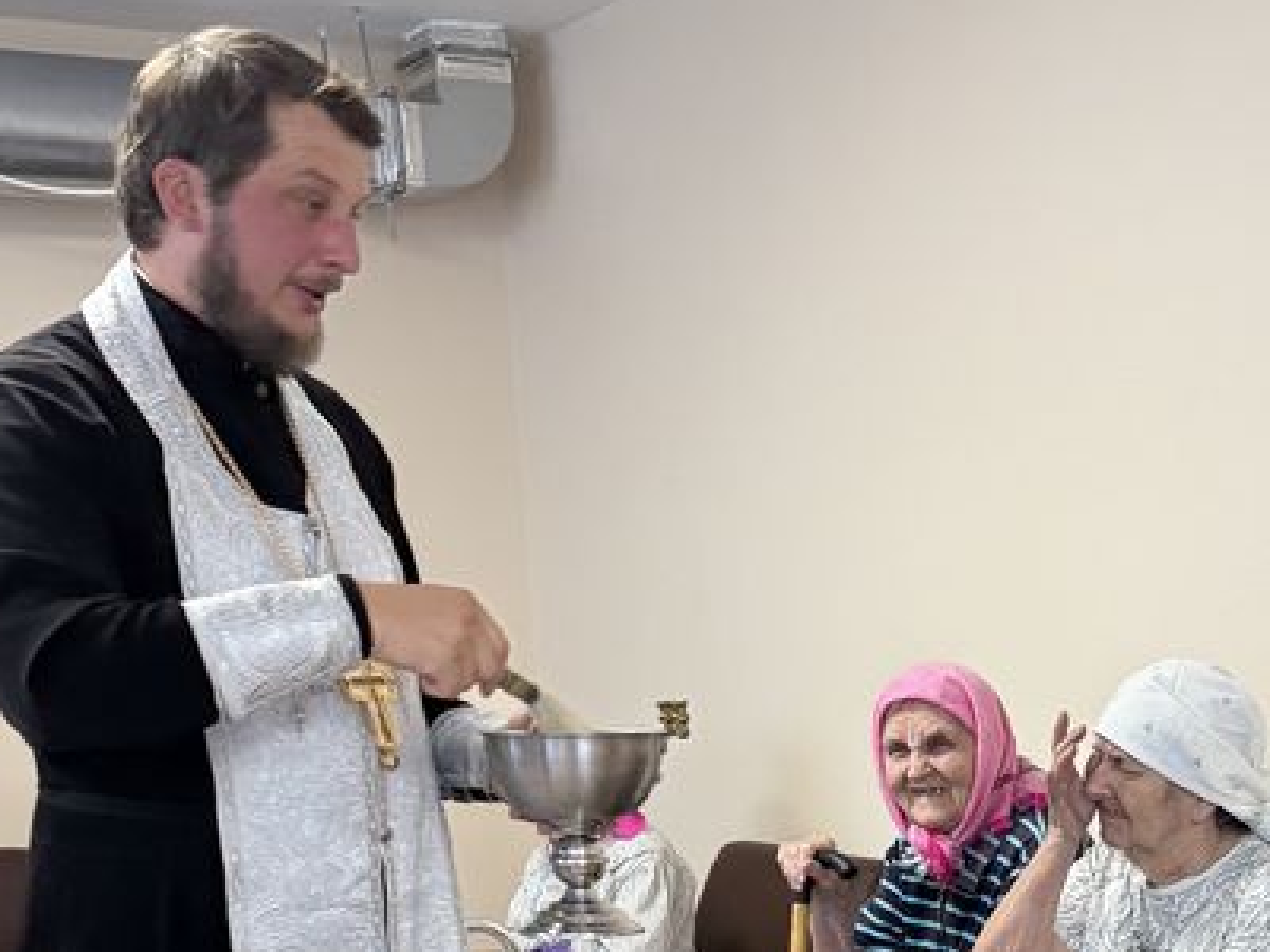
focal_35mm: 48
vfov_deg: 28.5
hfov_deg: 38.5
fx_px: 1761
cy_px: 933
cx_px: 965
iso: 200
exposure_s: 1/82
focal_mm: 6.76
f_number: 1.78
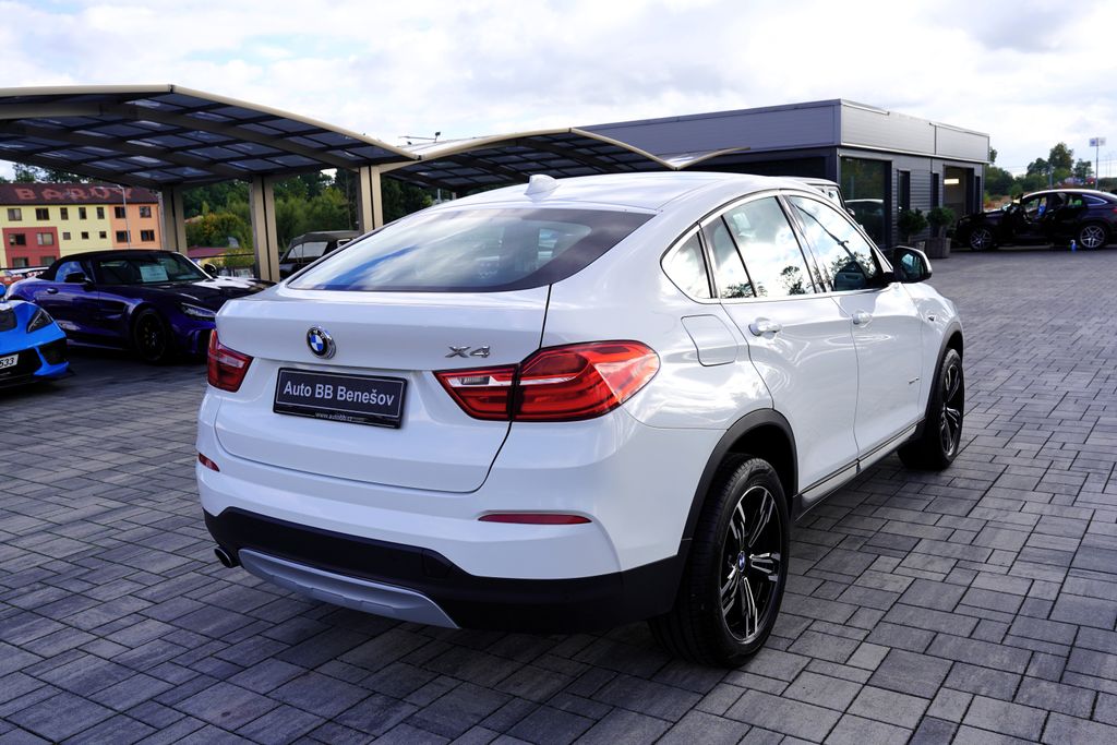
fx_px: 962
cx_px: 558
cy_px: 372
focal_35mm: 31
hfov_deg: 60.3
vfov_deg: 42.3
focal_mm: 31
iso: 100
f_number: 8
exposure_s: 1/125
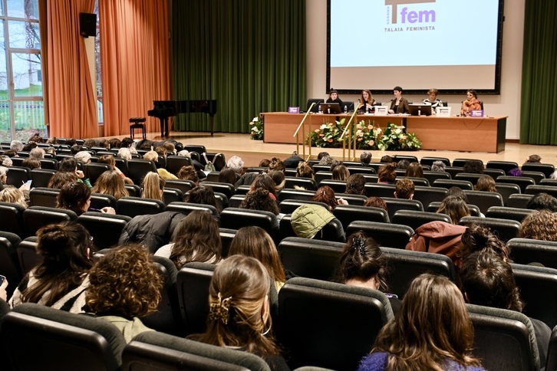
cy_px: 186
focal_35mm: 44
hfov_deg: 44.5
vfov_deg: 30.5
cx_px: 278
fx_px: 681
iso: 2000
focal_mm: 44
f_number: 5.6
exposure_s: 1/80
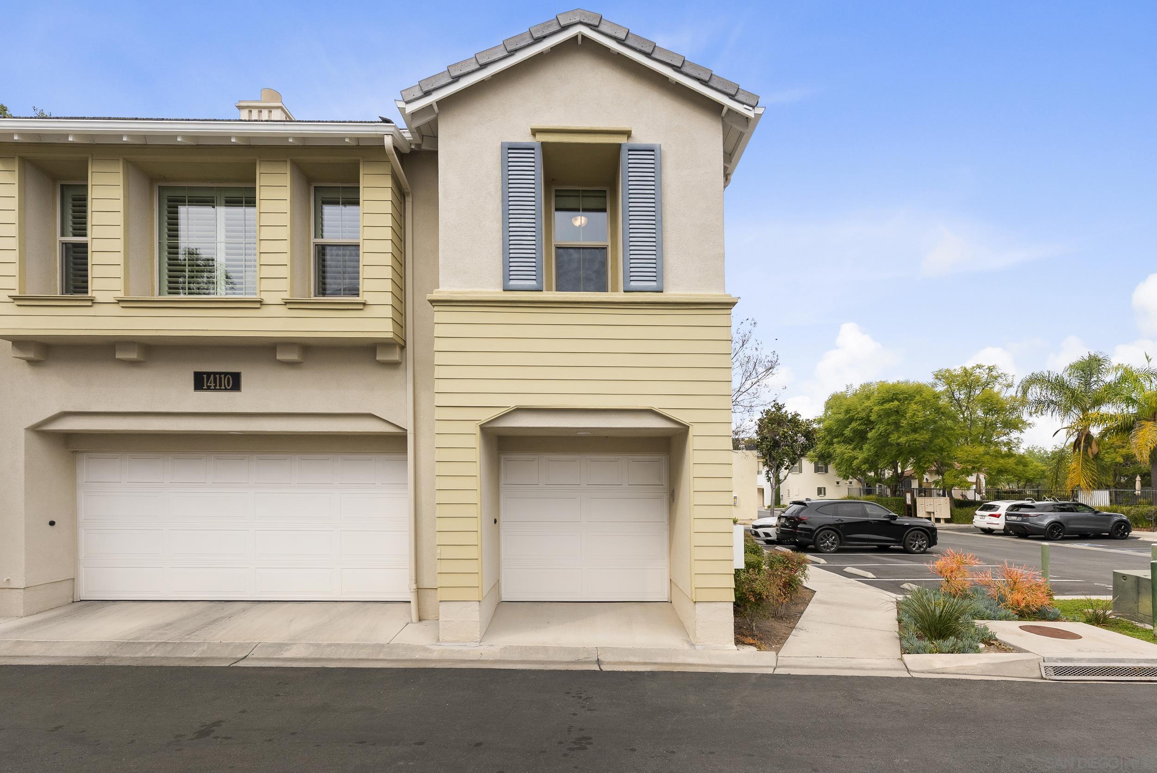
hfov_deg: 96.7
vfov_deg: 73.8
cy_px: 386
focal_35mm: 16
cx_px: 578
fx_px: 514
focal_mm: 16
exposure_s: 1/320
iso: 500
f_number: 8
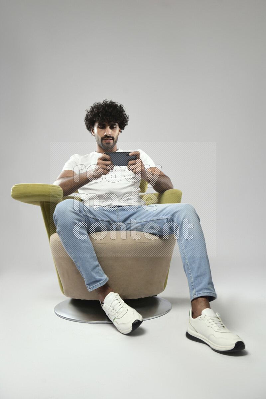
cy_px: 200
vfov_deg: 48.5
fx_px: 443
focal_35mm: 40
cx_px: 133
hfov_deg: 33.4
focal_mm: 40
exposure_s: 1/125
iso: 400
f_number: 5.6
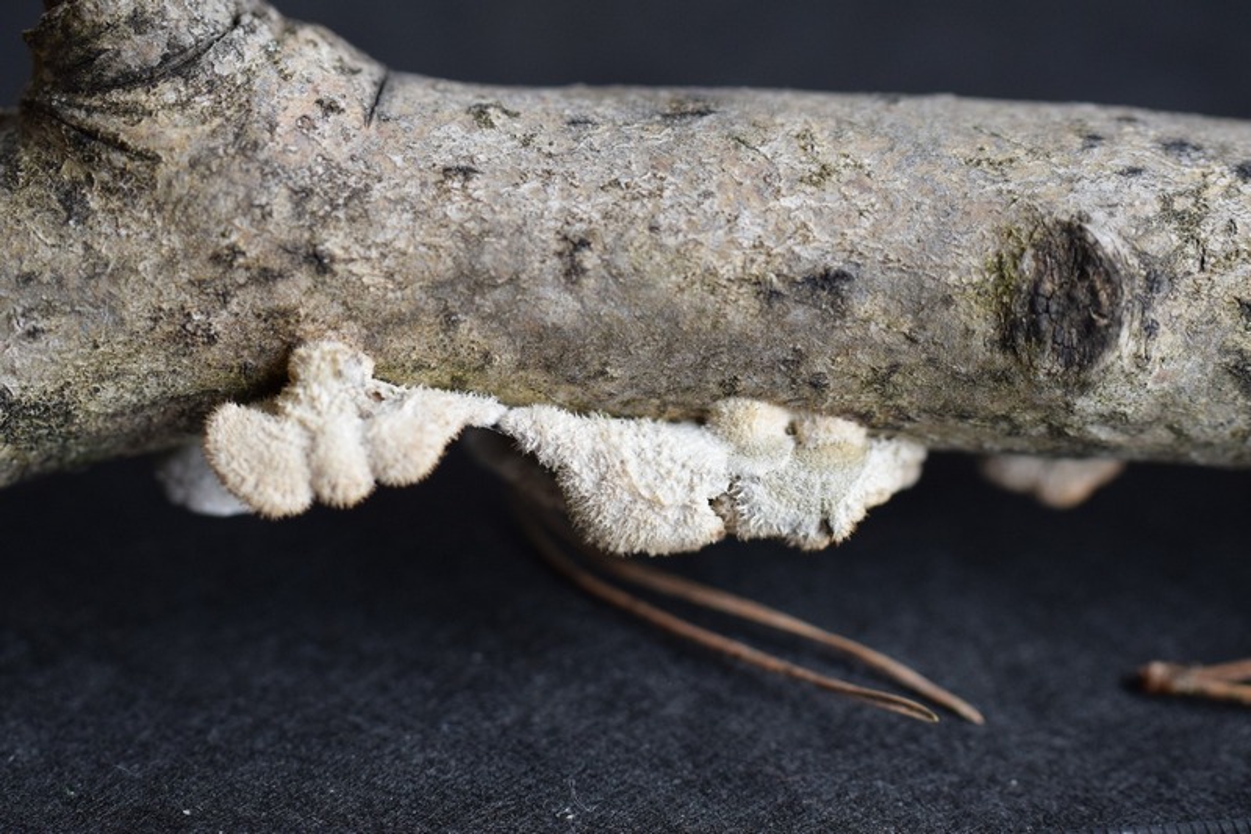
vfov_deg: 15.2
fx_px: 3127
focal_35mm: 90
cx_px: 626
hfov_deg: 22.6
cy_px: 417
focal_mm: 60
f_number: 4
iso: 720
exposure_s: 1/250
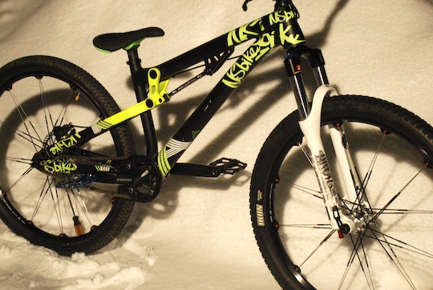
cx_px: 233
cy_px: 144
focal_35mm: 78
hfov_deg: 26.0
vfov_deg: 17.6
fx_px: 937
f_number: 5.3
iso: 1000
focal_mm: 35
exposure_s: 1/30
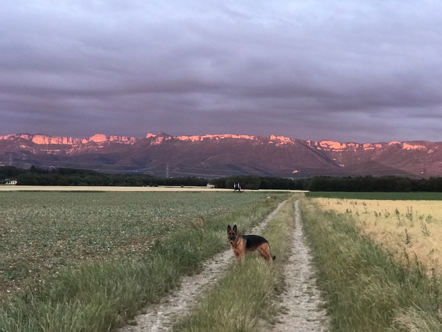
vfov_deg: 25.7
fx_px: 728
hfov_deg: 33.8
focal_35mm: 57
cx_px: 221
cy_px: 166
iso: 160
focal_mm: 6.6
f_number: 2.8
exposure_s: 1/50
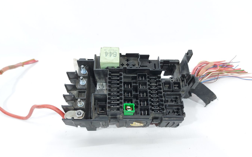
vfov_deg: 47.5
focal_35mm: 26
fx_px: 179
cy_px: 89
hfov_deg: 70.4
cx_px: 124
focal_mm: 5.23
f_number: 1.8
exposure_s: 1/50
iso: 100
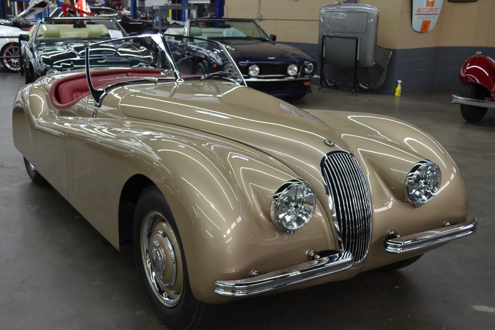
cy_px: 158
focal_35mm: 39
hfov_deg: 49.6
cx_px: 241
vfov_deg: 34.2
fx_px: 536
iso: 400
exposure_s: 1/60
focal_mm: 24
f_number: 4
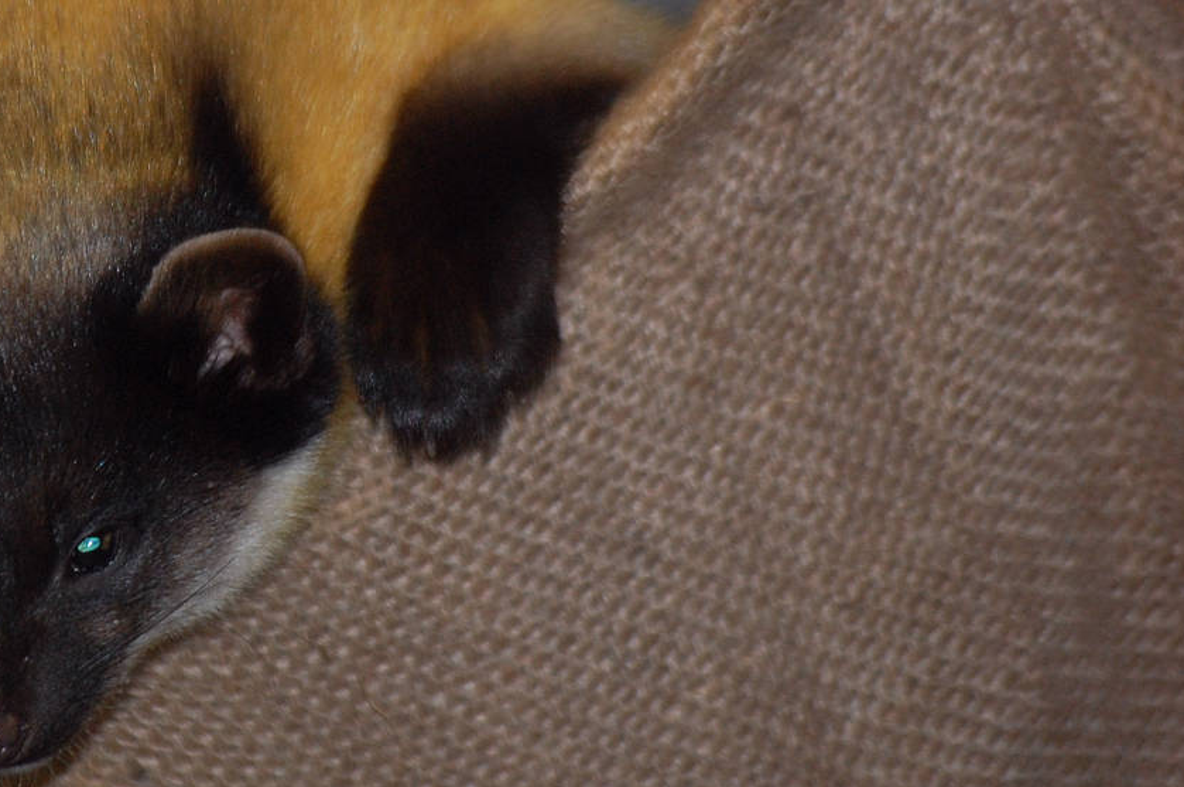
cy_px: 209
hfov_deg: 3.6
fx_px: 18827
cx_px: 71
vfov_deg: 2.4
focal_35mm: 573
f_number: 5.6
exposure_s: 1/60
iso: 560
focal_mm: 200
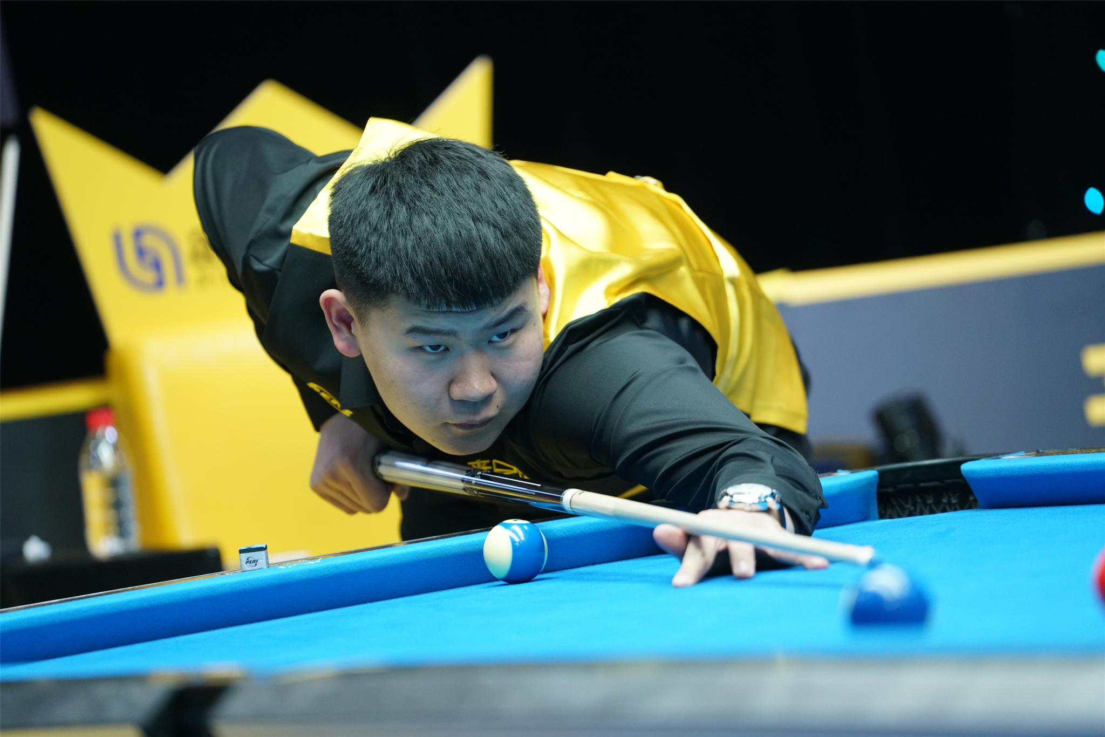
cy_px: 368
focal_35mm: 200
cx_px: 552
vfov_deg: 6.9
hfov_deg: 10.3
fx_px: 6139
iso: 2000
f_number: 4
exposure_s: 1/200
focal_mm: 200
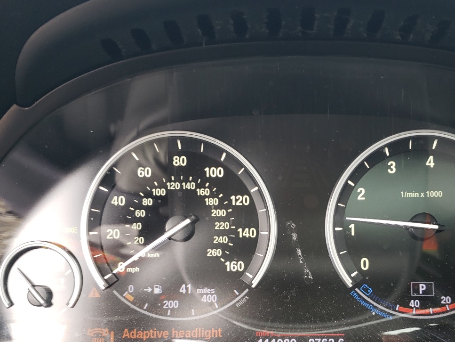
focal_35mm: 43
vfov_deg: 33.2
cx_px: 301
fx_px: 565
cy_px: 236
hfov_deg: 43.3
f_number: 1.5
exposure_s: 1/50
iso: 53
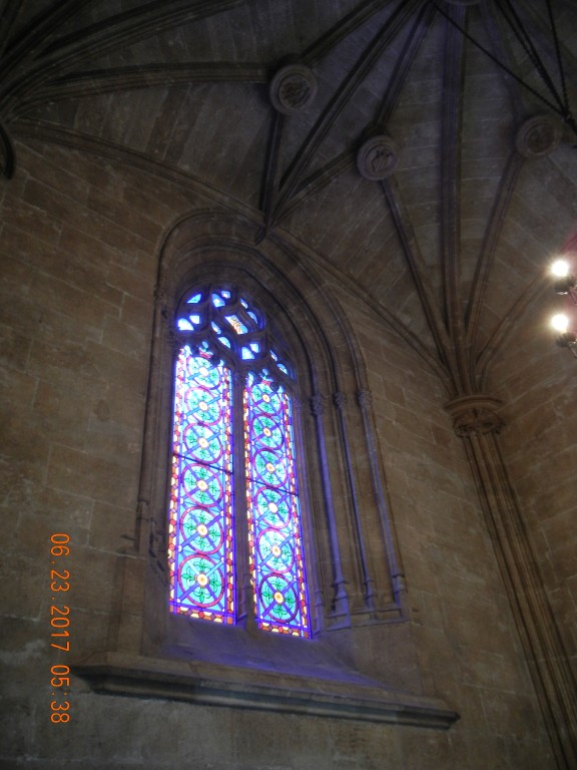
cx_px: 288
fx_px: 667
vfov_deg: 60.0
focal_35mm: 30
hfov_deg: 46.8
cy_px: 385
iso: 396
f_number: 3.5
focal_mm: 5.4
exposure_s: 1/30
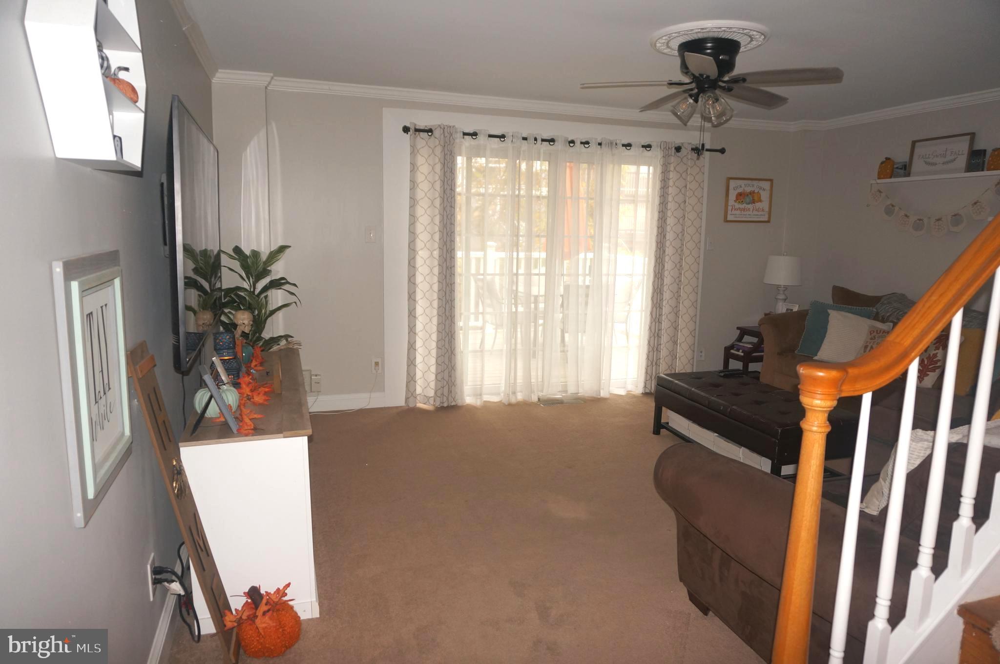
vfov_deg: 53.0
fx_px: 666
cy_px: 332
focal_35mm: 24
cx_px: 500
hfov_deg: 73.8
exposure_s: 1/160
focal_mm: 16
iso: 400
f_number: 4
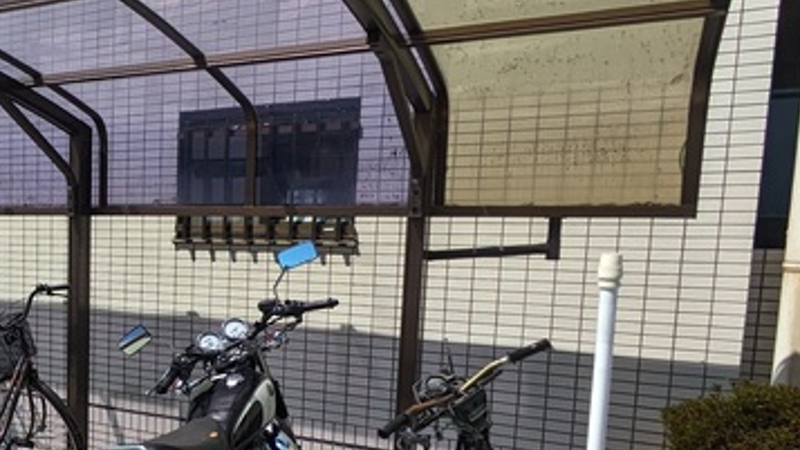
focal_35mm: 41
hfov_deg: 40.5
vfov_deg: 28.8
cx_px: -68
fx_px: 870
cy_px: 307
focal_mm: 1.83
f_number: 2.2
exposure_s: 1/1395
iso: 51
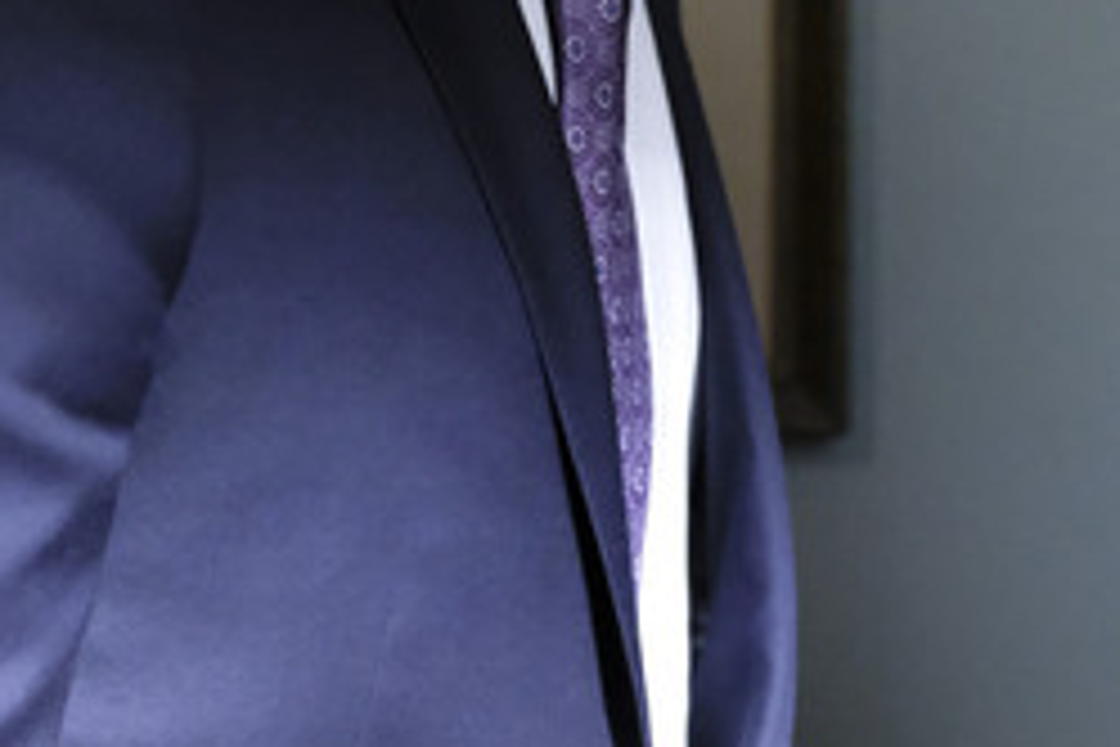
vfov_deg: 5.4
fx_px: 7808
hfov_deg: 8.2
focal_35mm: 251
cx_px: 1169
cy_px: -400
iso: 6400
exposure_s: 1/125
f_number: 3.6
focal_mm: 53.3
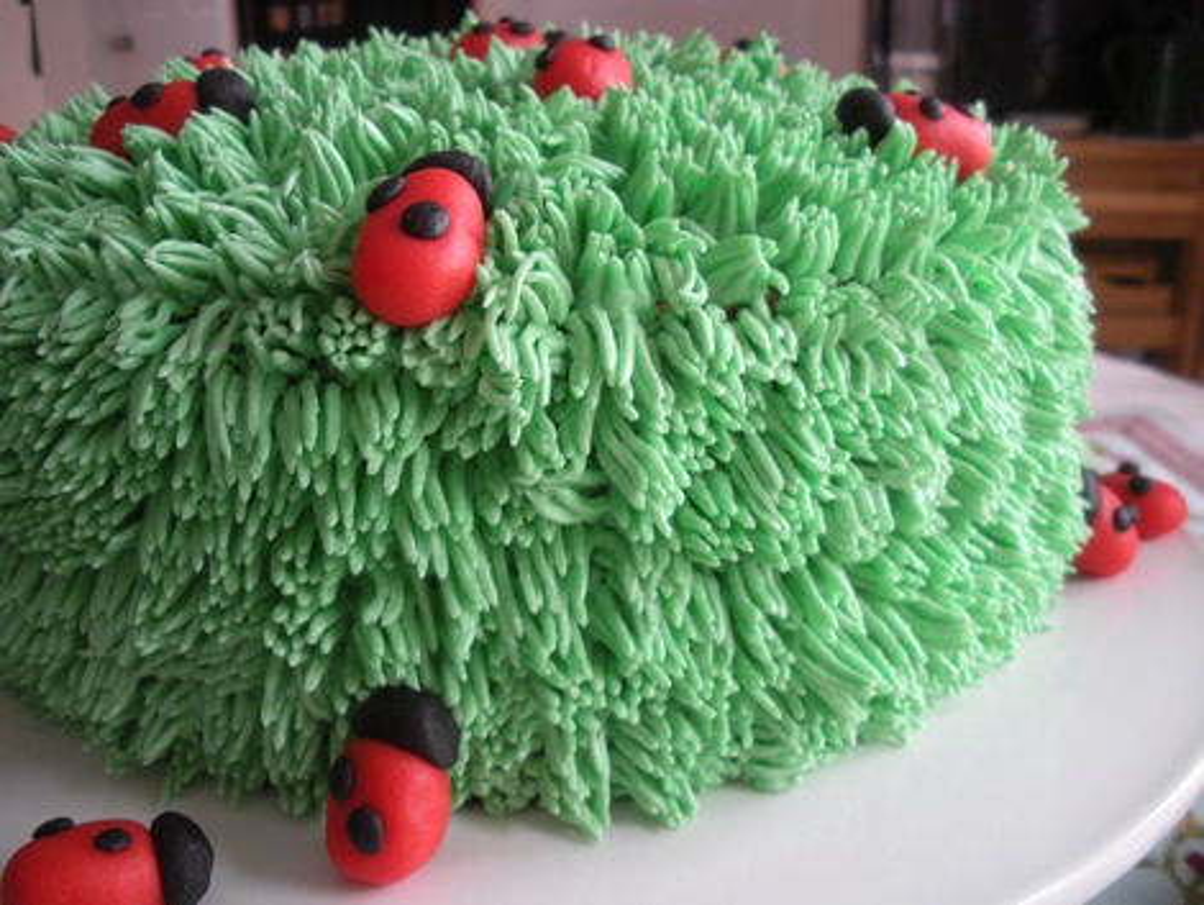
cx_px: 602
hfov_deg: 51.3
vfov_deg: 39.7
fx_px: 1253
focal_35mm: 36
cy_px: 452
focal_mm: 6.3
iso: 356
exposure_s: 1/62.7
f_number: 3.5
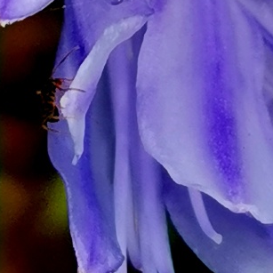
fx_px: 2159
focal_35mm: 242
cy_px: -231
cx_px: 126
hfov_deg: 7.2
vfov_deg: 7.0
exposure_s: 1/450
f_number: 1.4
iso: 50
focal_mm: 4.66
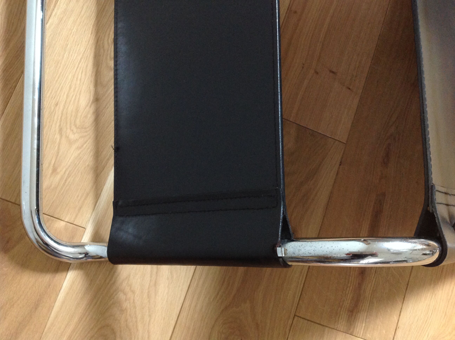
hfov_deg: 52.7
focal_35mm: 35
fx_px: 459
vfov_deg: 40.6
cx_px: 228
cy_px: 170
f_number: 2.4
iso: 250
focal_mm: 4.28
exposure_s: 1/15
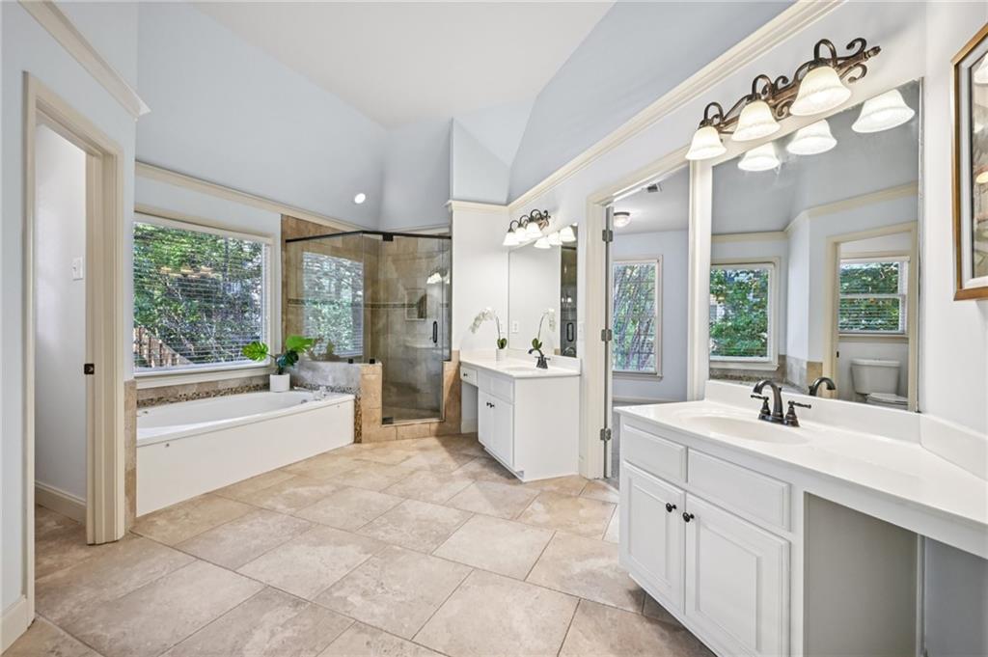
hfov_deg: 98.6
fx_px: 425
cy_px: 328
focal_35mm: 16
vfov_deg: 75.4
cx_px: 494
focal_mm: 15.5
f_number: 8
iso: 400
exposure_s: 1/15
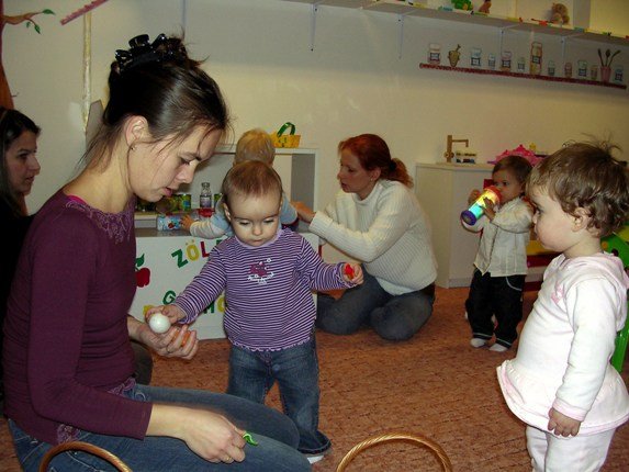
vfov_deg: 37.7
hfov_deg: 49.0
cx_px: 314
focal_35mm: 38
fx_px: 691
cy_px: 236
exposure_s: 1/60.1
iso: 100
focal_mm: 5.8
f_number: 2.8
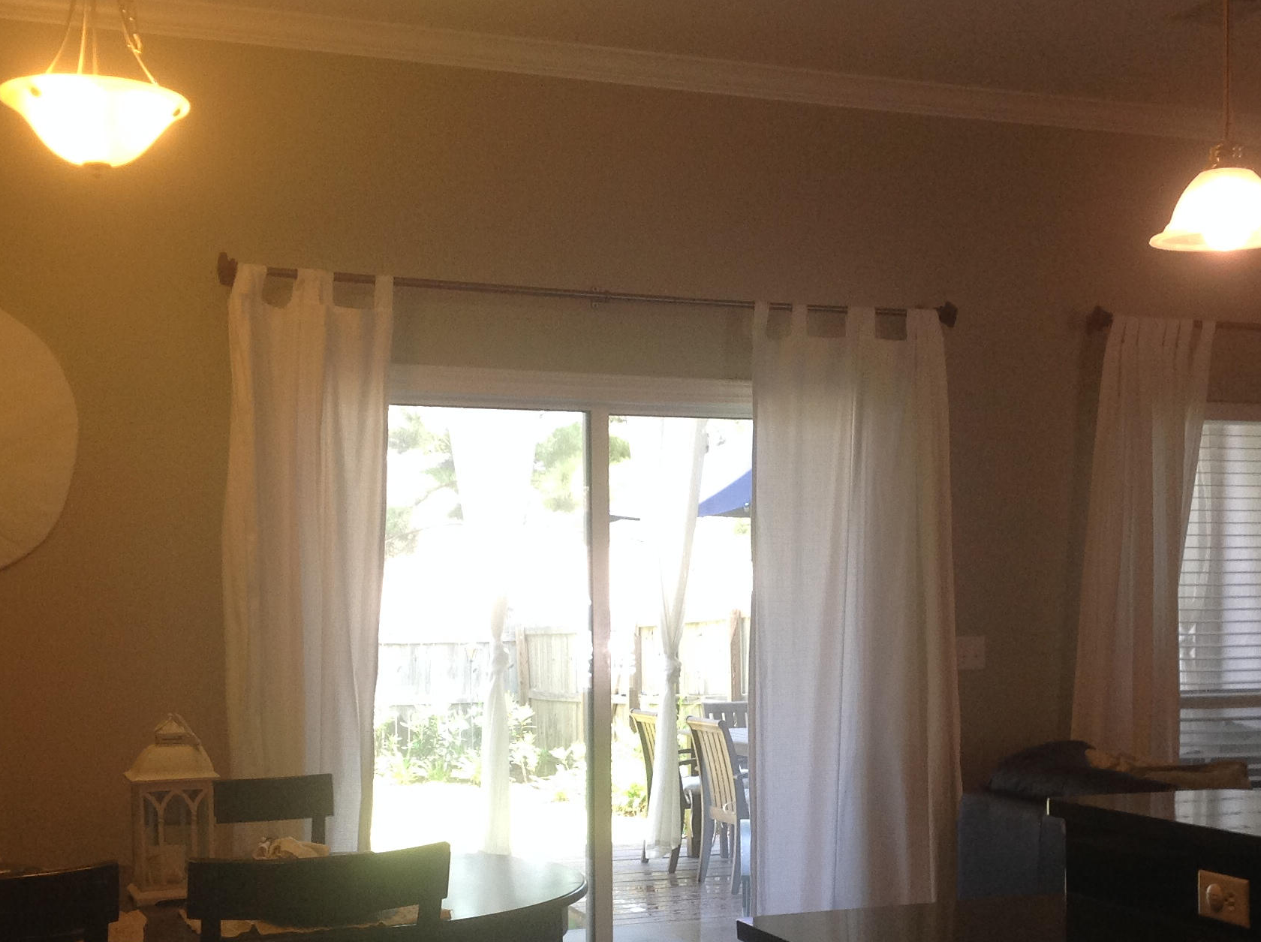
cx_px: 707
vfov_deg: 26.6
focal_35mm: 54
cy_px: 714
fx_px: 1964
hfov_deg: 35.5
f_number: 2.4
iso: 100
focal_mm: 4.28
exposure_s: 1/100
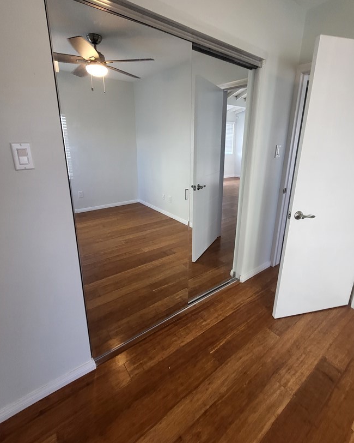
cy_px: 196
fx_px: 209
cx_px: 188
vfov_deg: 92.7
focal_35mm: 16
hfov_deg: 80.3
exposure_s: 1/60
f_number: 2.2
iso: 125
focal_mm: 1.74
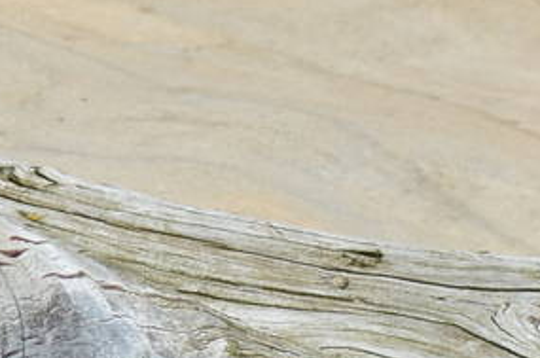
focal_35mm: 841
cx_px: -243
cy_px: -443
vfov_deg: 1.6
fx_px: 12594
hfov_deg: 2.5
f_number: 7.1
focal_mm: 100
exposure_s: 1/800
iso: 200
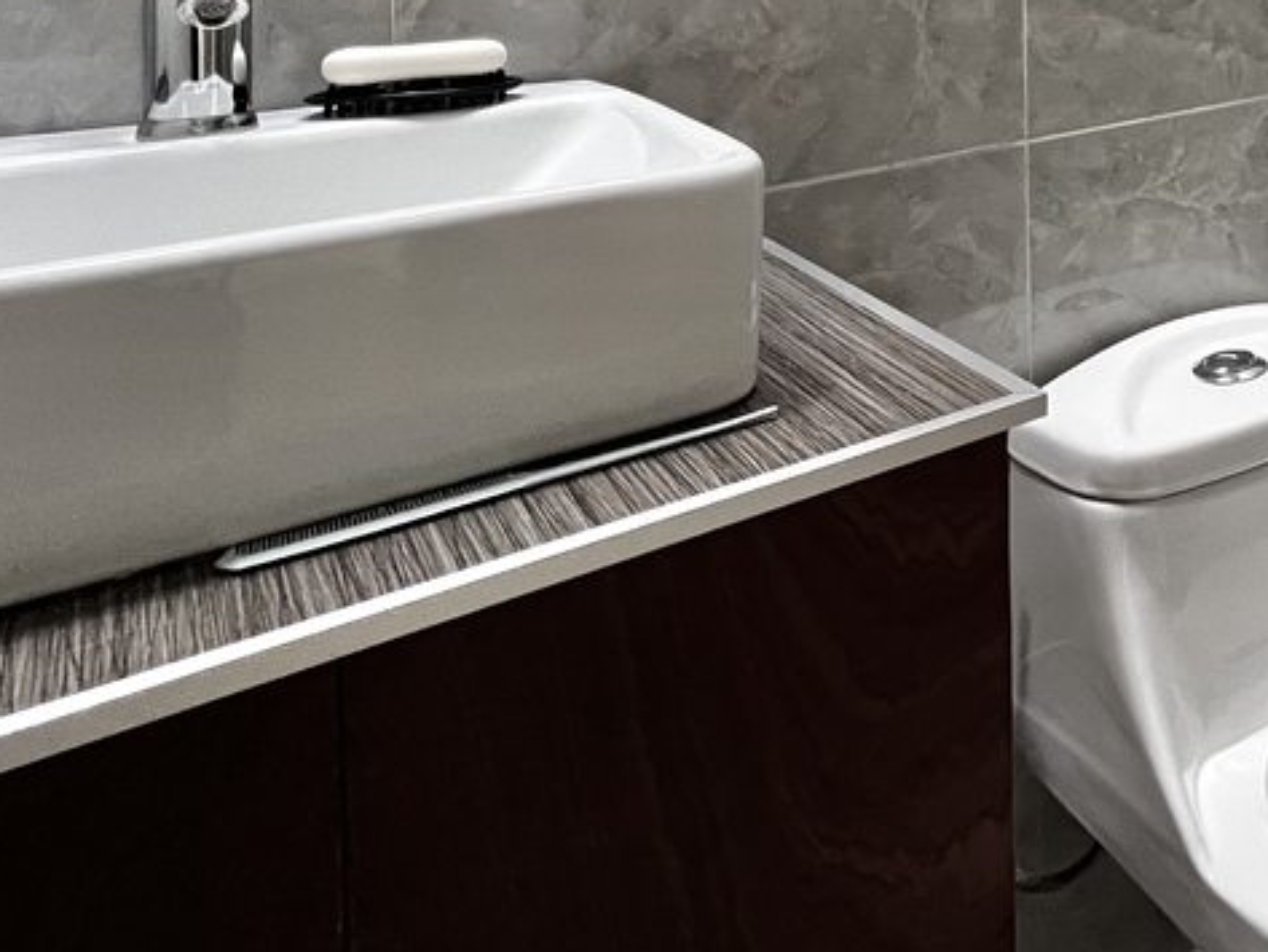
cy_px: -113
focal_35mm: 33
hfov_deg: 42.3
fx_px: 1209
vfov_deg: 36.0
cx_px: 1423
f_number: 1.8
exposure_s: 1/60
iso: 500
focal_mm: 1.57
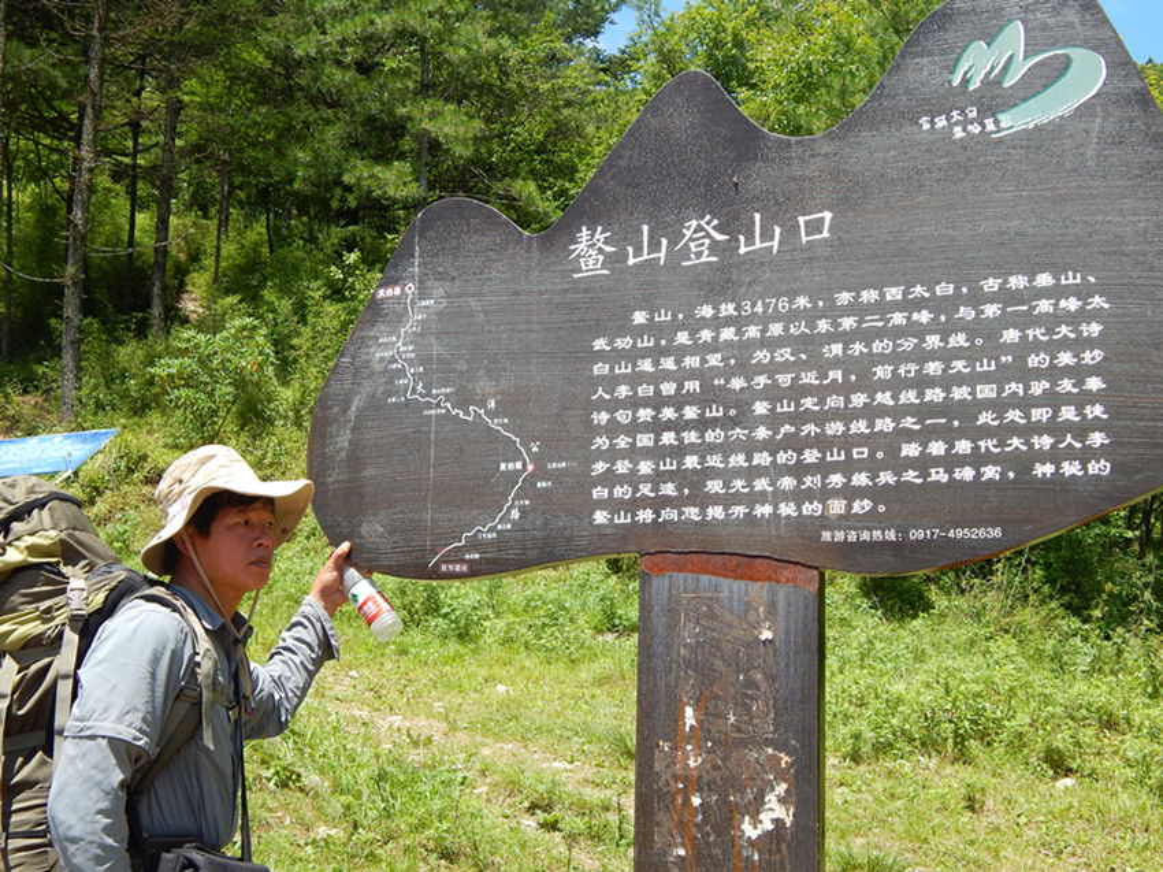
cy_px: 436
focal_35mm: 49
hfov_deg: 38.9
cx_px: 582
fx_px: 1646
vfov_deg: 29.7
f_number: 3.7
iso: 125
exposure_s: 1/500
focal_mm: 8.6
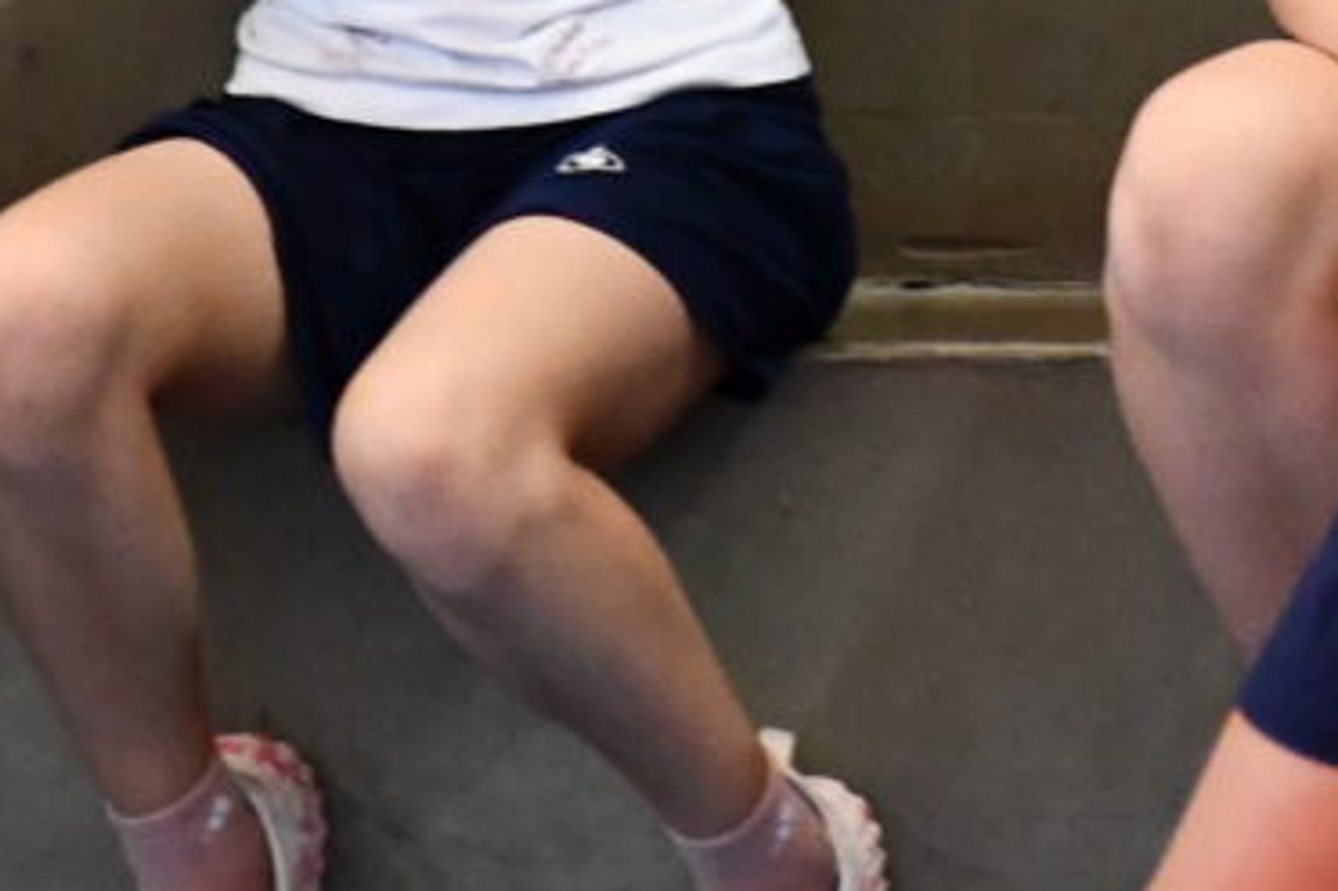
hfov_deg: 3.1
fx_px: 24444
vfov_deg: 2.1
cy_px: -855
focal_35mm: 658
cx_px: 1150
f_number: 5.3
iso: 3200
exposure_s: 1/125
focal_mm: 85
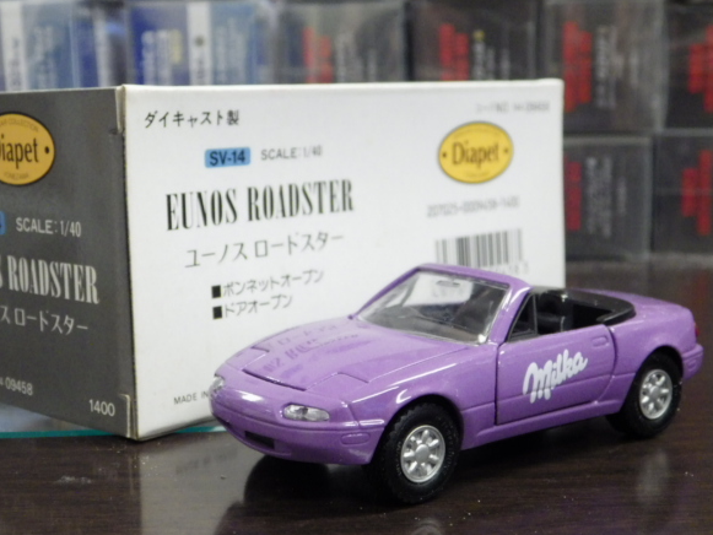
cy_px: 274
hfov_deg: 29.8
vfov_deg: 22.6
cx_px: 322
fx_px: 1339
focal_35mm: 65
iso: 800
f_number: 4
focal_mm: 10.7
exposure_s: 1/30
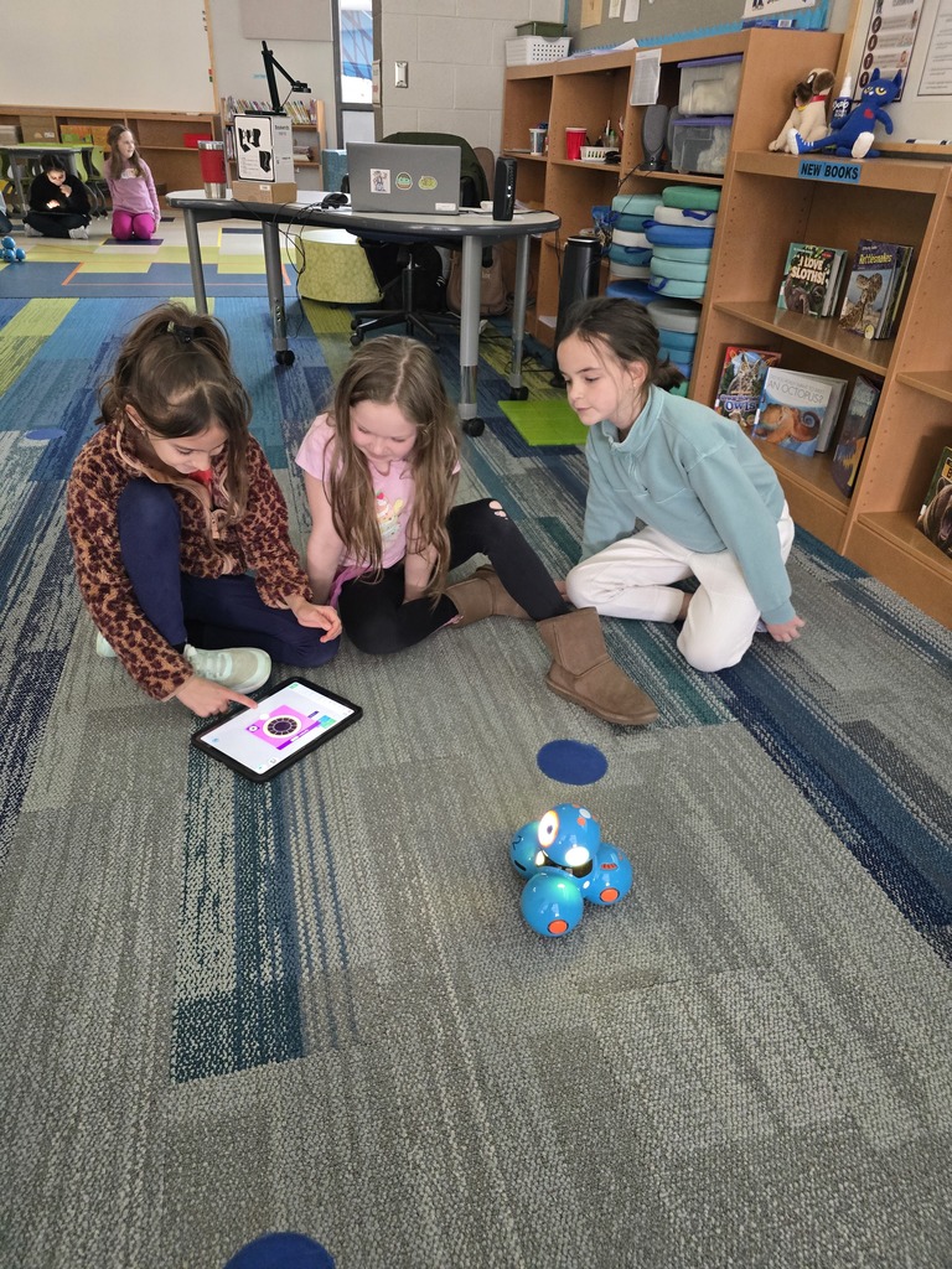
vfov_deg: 73.9
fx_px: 843
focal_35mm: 23
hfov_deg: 58.9
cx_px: 476
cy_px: 634
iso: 1250
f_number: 1.7
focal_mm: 6.3
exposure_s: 1/60
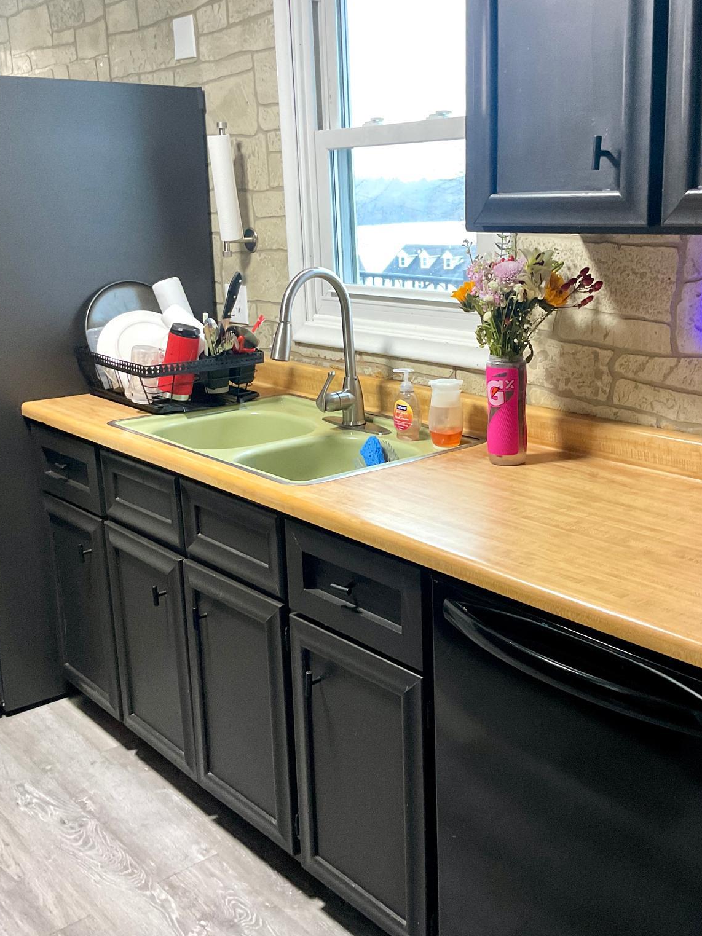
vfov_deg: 47.9
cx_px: 414
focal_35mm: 39
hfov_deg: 36.7
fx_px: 1055
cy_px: 469
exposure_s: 1/40
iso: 200
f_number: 1.8
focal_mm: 3
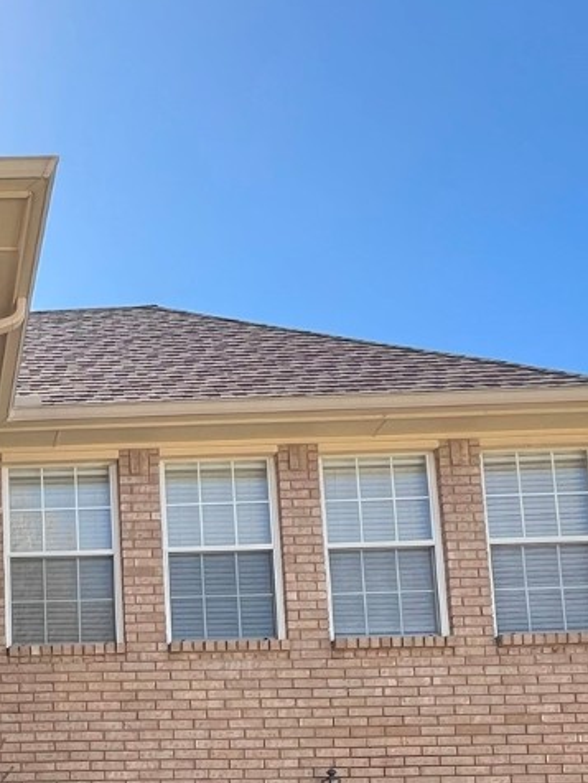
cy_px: 890
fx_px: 950
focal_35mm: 42
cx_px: -145
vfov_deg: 36.7
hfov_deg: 29.0
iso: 32
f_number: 1.8
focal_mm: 1.57
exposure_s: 1/324
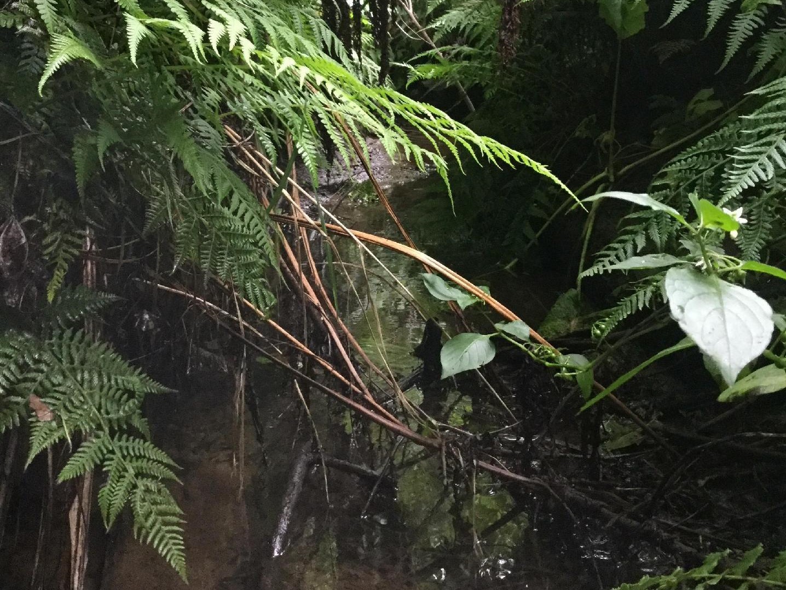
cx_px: 393
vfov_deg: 45.5
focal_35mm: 31
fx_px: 704
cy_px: 295
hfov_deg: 58.3
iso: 200
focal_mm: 3.3
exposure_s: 1/25
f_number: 2.4
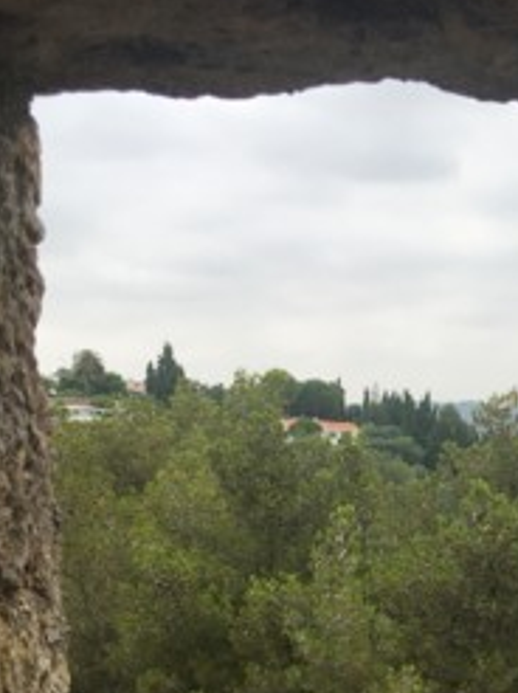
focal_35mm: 59
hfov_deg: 24.2
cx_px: 455
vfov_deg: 30.5
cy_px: 690
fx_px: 1179
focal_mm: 4.15
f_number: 2.2
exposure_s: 1/732
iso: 25
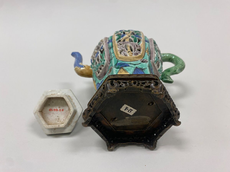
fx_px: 173
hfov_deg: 67.3
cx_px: 115
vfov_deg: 53.1
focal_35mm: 26
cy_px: 86
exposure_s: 1/53
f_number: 1.8
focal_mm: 4.25
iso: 64
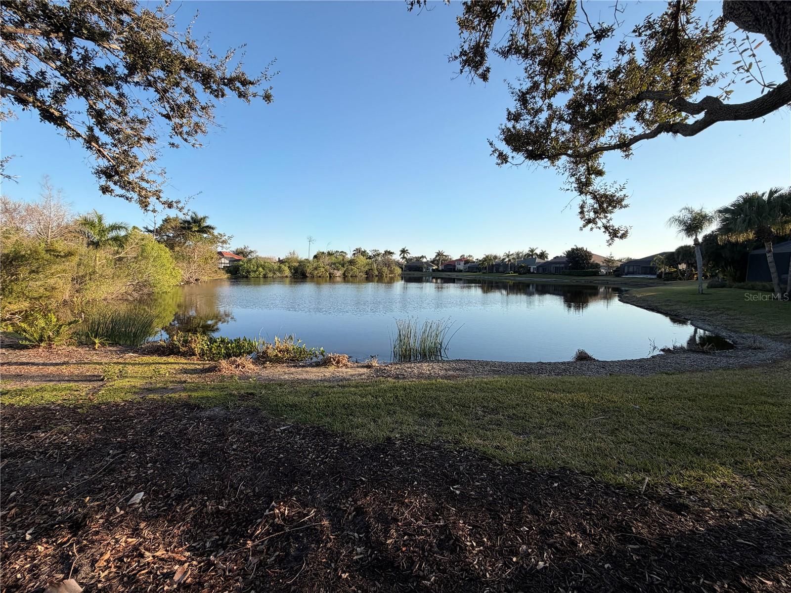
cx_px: 396
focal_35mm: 14
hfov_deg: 102.1
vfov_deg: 85.7
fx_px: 320
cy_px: 296
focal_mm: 2.22
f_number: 2.2
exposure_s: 1/770
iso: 40
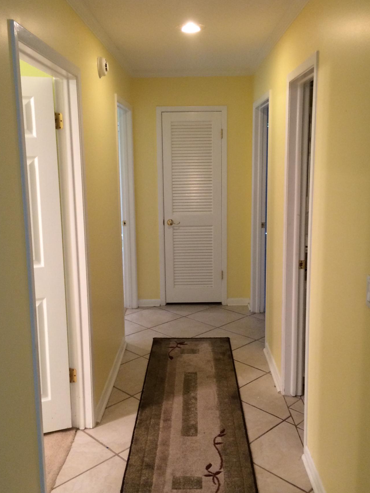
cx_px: 194
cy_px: 232
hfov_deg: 40.7
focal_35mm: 35
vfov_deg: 52.6
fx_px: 499
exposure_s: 1/30
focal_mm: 4.12
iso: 160
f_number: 2.2
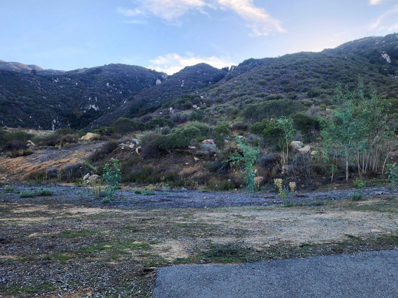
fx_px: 310
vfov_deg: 51.3
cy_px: 160
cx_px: 219
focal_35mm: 27
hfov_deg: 65.2
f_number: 1.8
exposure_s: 1/257
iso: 12
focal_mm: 6.4
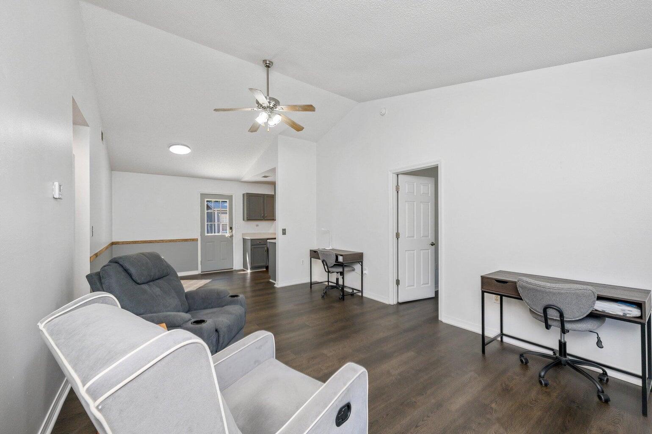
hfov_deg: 104.3
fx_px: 253
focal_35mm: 14
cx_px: 326
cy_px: 217
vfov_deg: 81.1
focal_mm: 14
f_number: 9
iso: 320
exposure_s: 1/30
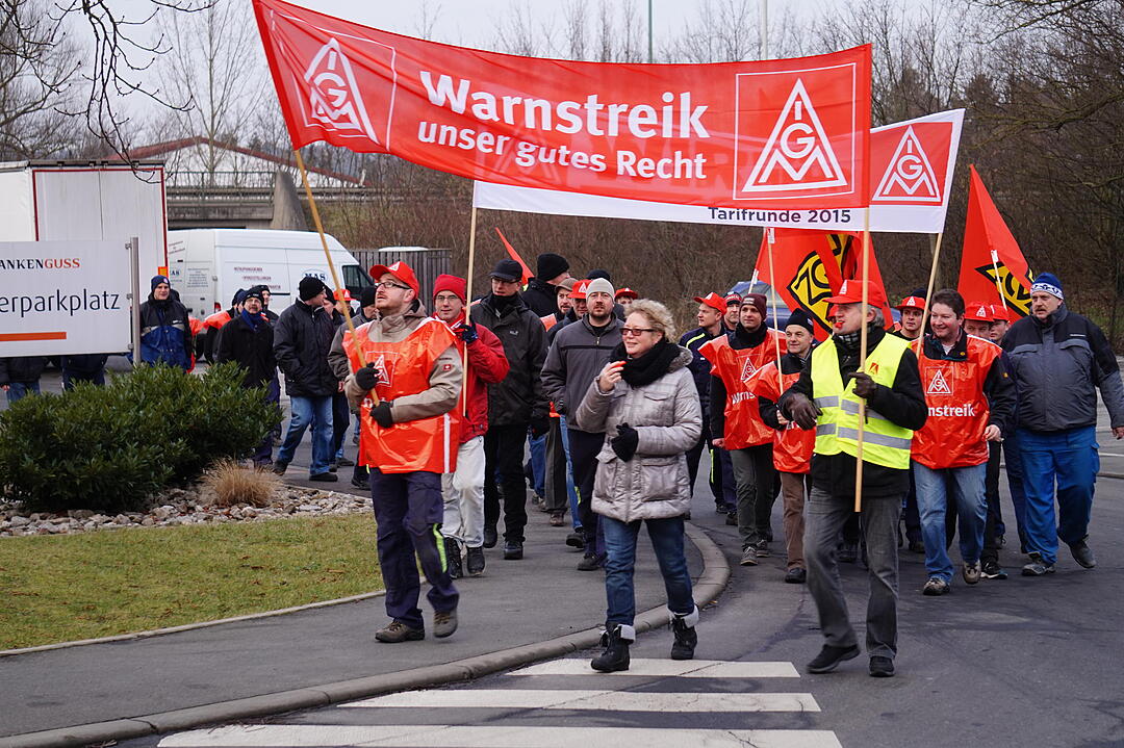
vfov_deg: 16.5
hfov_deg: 24.6
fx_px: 2575
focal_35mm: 82
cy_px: 374
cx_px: 562
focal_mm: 55
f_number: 4.5
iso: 160
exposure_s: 1/100
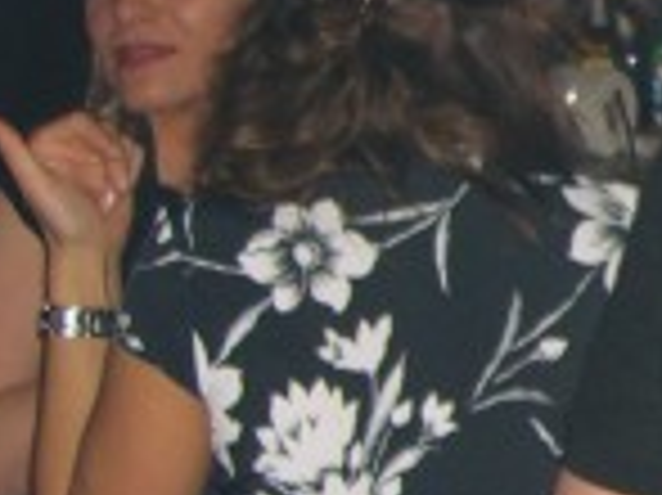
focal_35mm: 155
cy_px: 166
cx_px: 1238
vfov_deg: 9.6
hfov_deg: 11.7
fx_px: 2962
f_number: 2.8
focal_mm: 7.9
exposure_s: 1/60
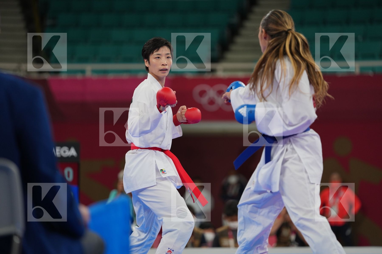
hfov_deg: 10.3
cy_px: 127
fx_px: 2122
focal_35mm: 200
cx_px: 191
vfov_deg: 6.9
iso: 500
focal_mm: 200
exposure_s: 1/1000
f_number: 2.8
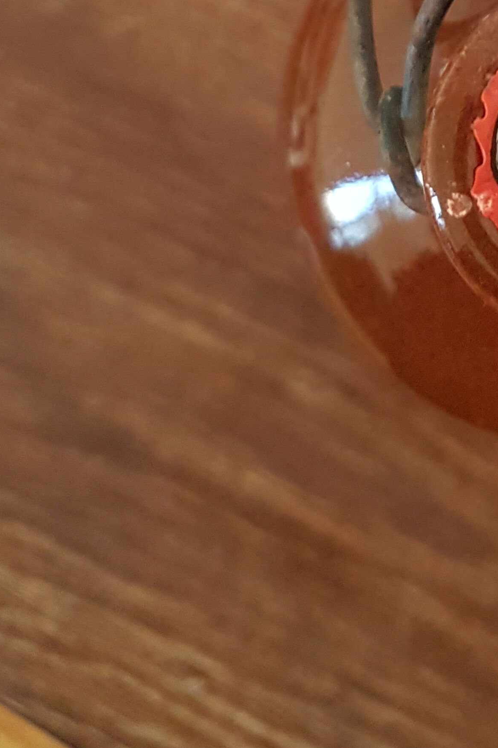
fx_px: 1287
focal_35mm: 62
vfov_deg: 29.1
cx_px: 626
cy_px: -83
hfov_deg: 20.3
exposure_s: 1/25
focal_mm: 4.2
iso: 250
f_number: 1.7
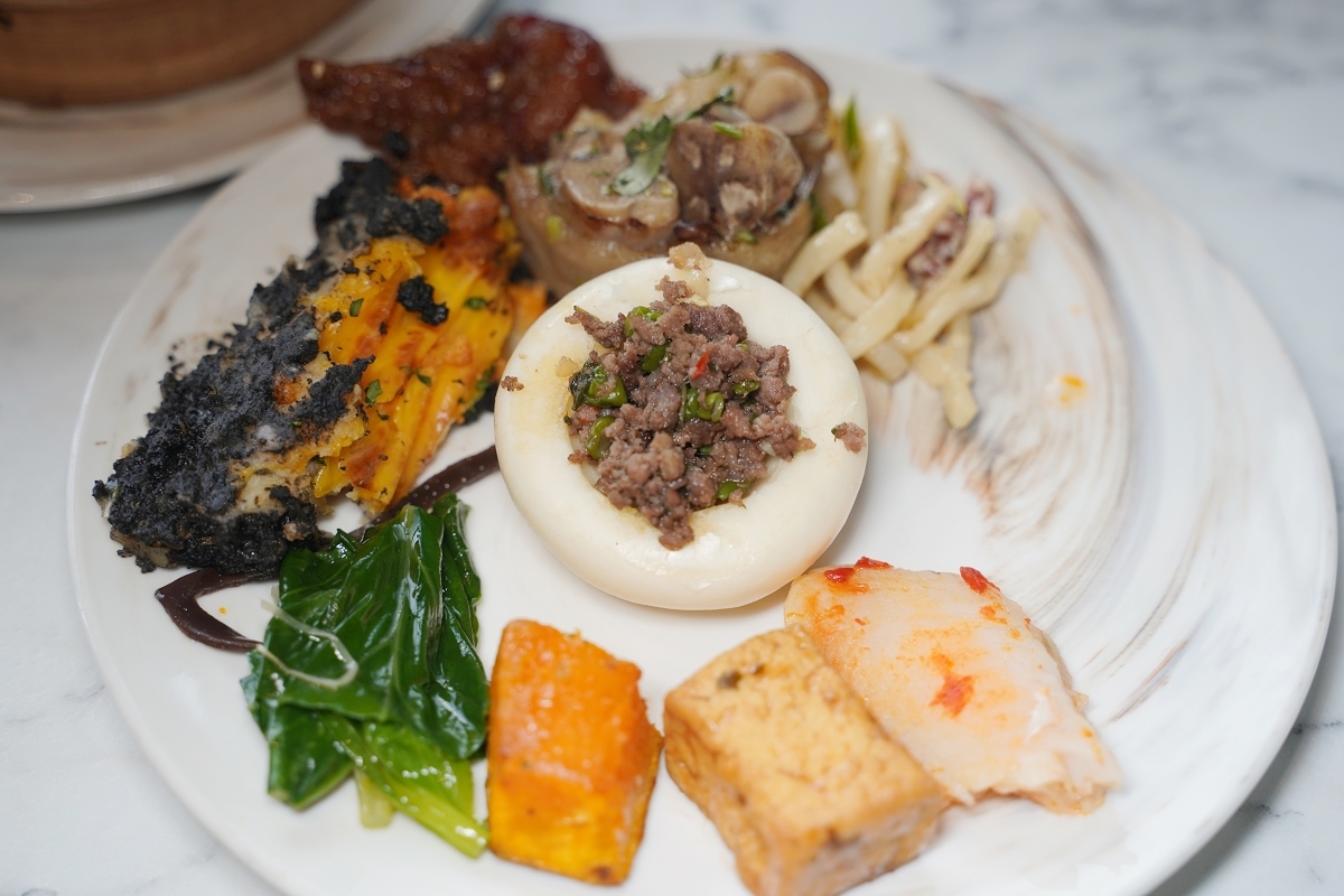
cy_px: 448
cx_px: 672
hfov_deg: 35.6
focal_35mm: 56
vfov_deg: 24.2
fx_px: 2091
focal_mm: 56
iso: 400
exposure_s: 1/60
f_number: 4
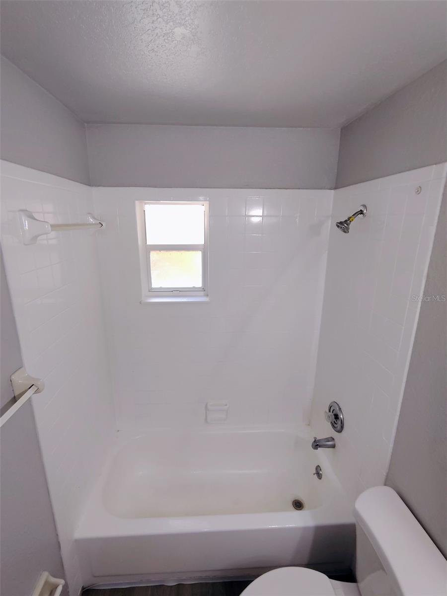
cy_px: 298
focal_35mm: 16
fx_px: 275
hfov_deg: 78.1
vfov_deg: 94.5
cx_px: 224
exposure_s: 1/60
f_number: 2.2
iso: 386
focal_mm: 2.13
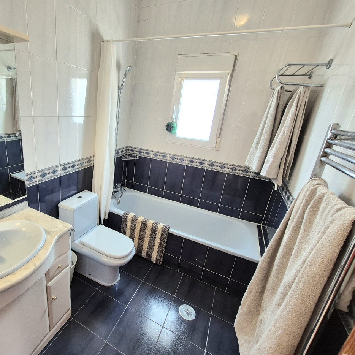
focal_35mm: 16
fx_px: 186
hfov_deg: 85.4
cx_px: 129
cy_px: 174
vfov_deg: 87.4
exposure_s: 1/50
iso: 125
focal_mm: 2.2
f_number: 2.2
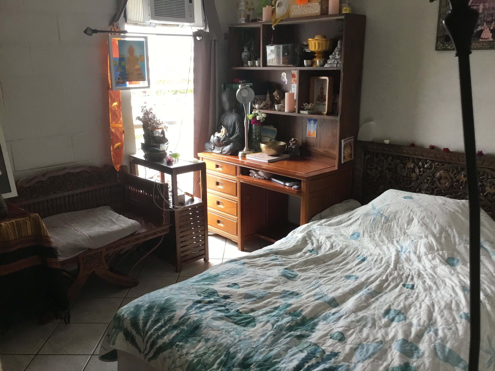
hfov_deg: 58.4
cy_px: 186
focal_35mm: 31
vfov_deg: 45.4
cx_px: 248
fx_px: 443
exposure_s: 1/40
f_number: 2.4
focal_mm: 3.3
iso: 32
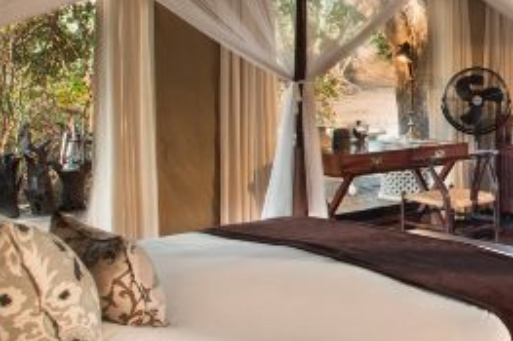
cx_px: 591
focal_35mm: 55
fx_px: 783
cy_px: 67
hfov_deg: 31.3
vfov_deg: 24.2
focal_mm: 17
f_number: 9.5
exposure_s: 1/45
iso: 200
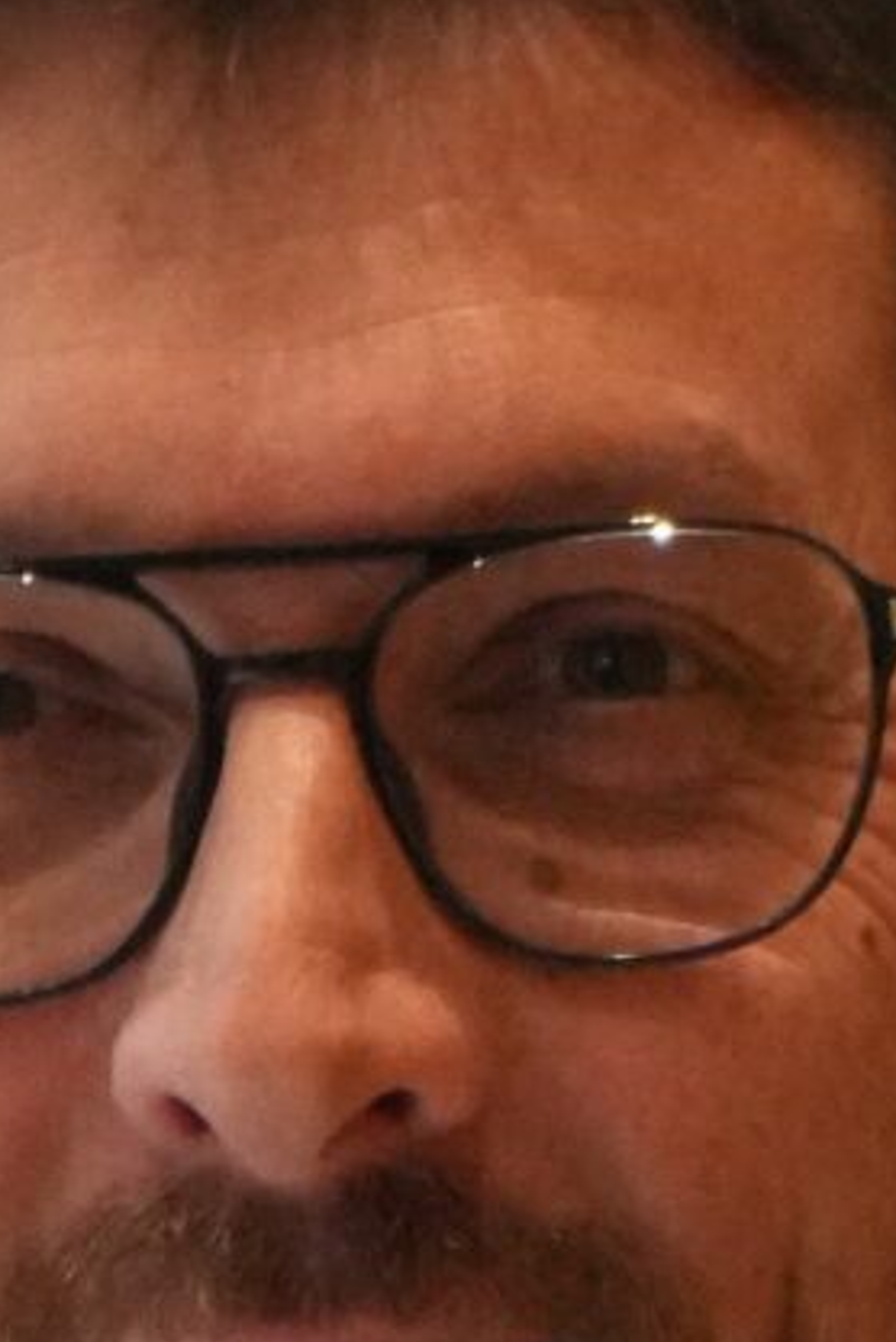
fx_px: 16848
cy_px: 2439
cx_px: 105
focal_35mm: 452
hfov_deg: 3.0
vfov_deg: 4.5
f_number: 5.6
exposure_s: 1/40
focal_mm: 49
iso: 6400
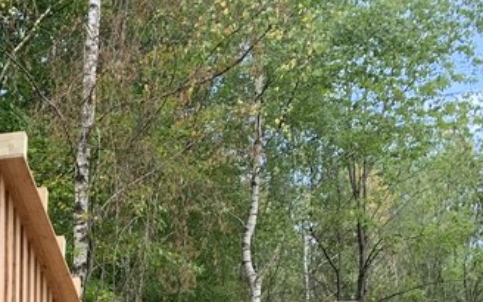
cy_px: 508
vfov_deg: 14.1
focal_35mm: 84
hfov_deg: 22.4
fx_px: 1106
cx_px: -124
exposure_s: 1/219
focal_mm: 4.25
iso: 25
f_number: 1.8
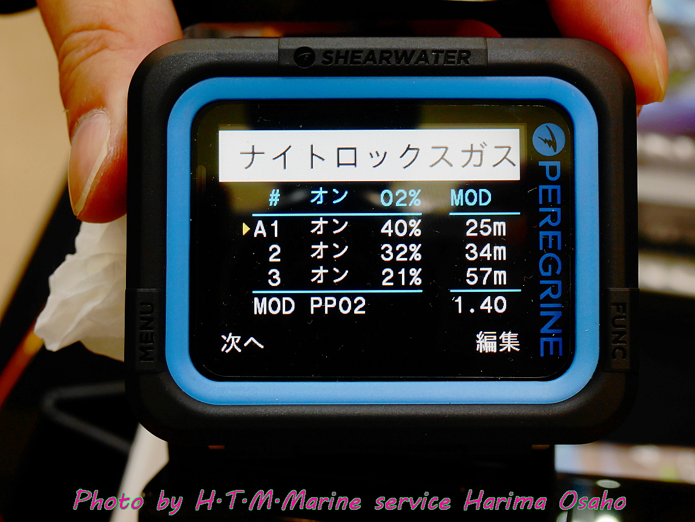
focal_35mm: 62
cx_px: 348
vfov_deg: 23.7
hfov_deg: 31.2
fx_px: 1245
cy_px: 261
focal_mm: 31
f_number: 8
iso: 400
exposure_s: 1/30
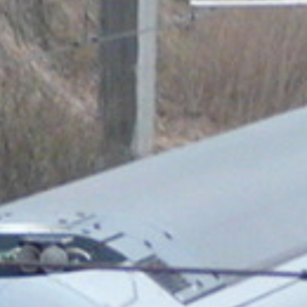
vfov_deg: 2.5
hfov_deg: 2.5
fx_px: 6903
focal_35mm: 688
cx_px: 378
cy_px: 517
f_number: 3.6
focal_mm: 16.6
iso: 200
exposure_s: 1/50
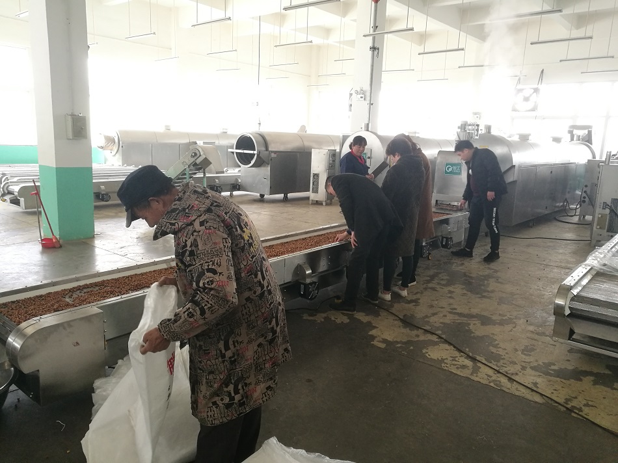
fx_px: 482
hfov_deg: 65.3
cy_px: 232
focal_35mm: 27
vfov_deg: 51.3
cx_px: 309
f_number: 2.2
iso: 200
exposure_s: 1/50
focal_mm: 4.5
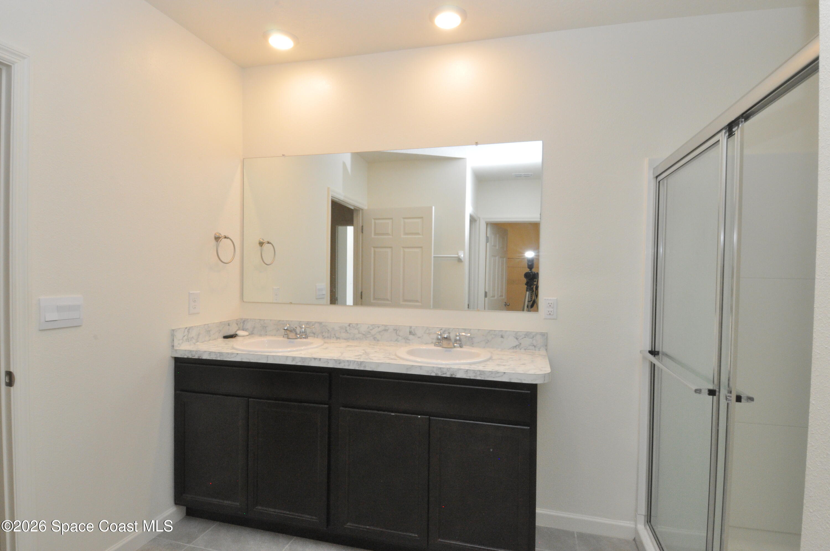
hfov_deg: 90.1
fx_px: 414
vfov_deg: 67.2
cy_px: 276
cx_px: 415
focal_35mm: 18
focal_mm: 12
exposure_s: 1/13
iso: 1250
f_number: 20
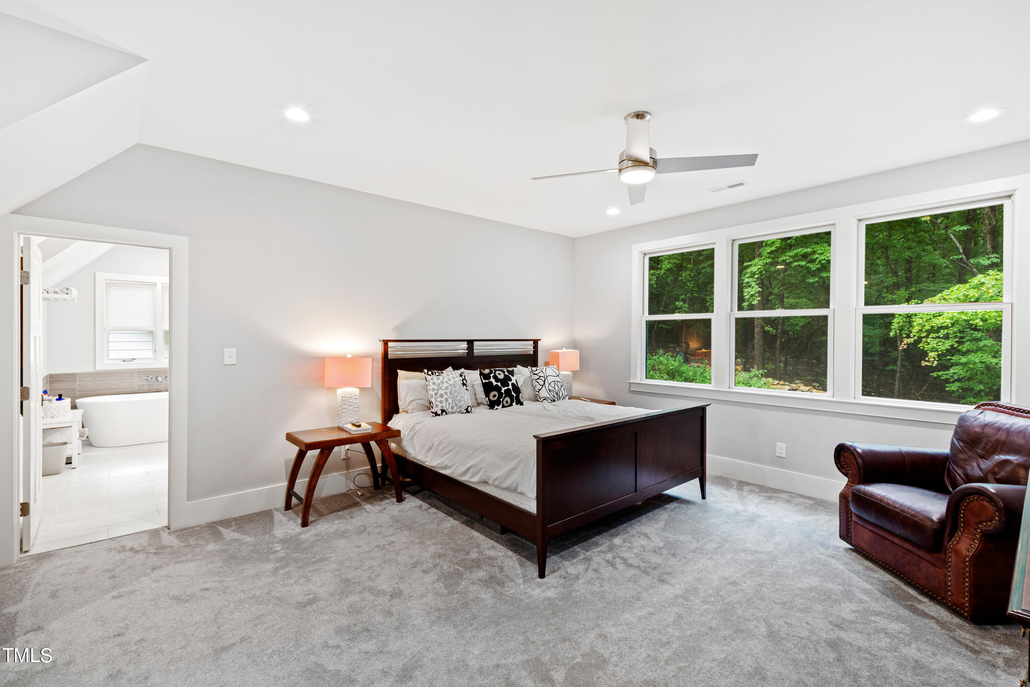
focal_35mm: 15
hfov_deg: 100.4
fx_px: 429
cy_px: 344
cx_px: 515
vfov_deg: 77.3
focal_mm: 10
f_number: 8
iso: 100
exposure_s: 1/1.67
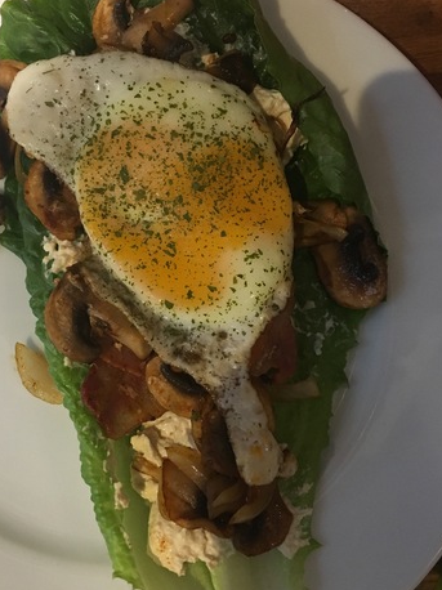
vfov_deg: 49.0
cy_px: 301
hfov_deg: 37.4
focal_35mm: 38
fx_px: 648
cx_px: 161
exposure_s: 1/25
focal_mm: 4.15
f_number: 2.2
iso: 200
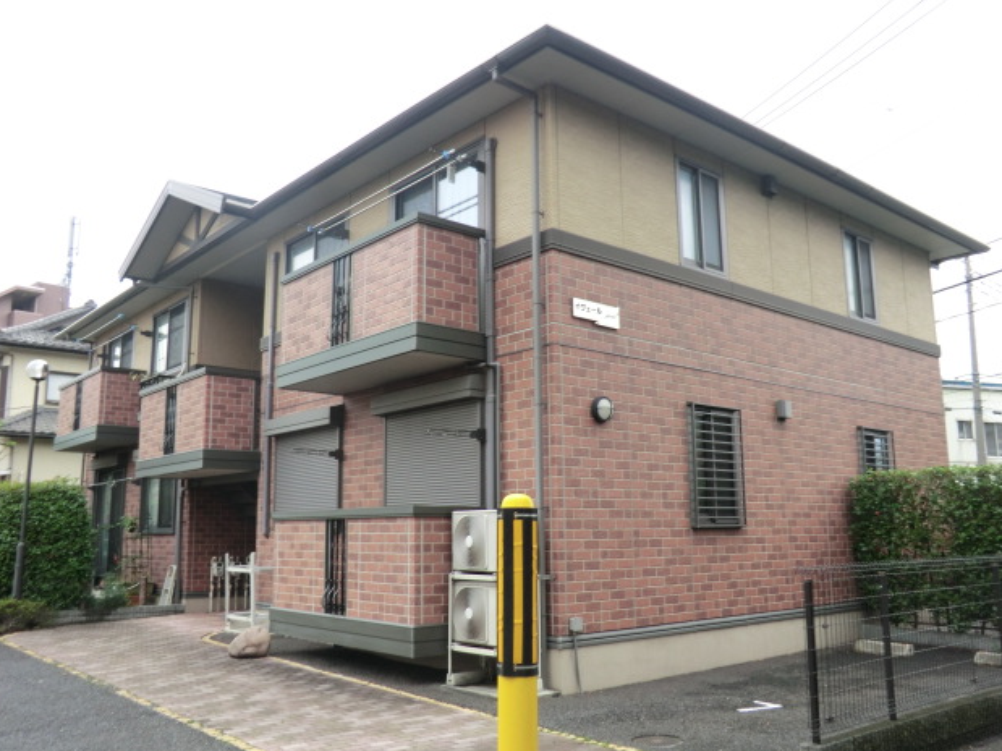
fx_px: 868
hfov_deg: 60.0
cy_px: 374
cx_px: 513
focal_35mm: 30
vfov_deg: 46.8
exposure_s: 1/60
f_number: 3.5
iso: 100
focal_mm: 5.2
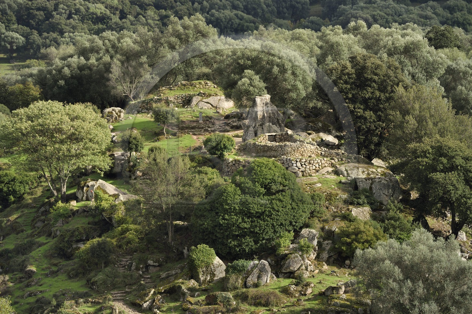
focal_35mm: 185
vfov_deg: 7.4
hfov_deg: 11.1
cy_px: 157
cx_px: 236
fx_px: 2424
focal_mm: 185
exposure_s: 1/250
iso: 200
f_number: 8
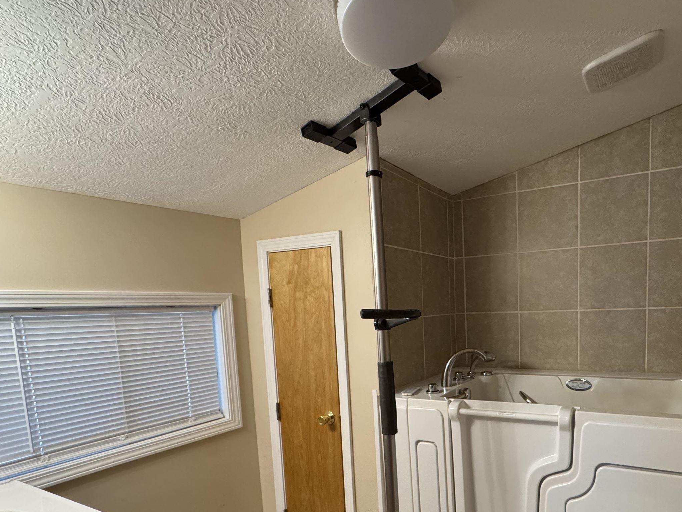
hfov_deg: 76.7
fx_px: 414
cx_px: 451
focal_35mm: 21
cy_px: 354
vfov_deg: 61.4
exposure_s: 1/60
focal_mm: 2.22
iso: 400
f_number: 2.2
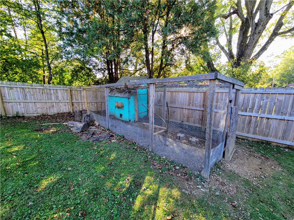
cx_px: 147
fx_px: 110
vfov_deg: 89.9
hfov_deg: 106.2
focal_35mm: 13
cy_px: 110
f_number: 2.2
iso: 100
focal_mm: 2.2
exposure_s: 1/120
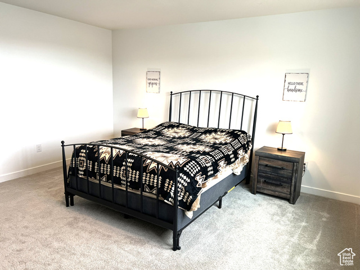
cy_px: 135
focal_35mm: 26
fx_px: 270
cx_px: 180
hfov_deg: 67.3
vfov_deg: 53.1
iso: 100
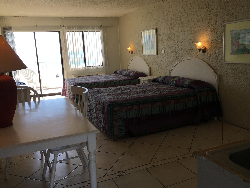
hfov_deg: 56.8
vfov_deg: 44.2
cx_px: 128
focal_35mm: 32
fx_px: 231
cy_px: 92
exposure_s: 1/364
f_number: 2.2
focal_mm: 4.15
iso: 25
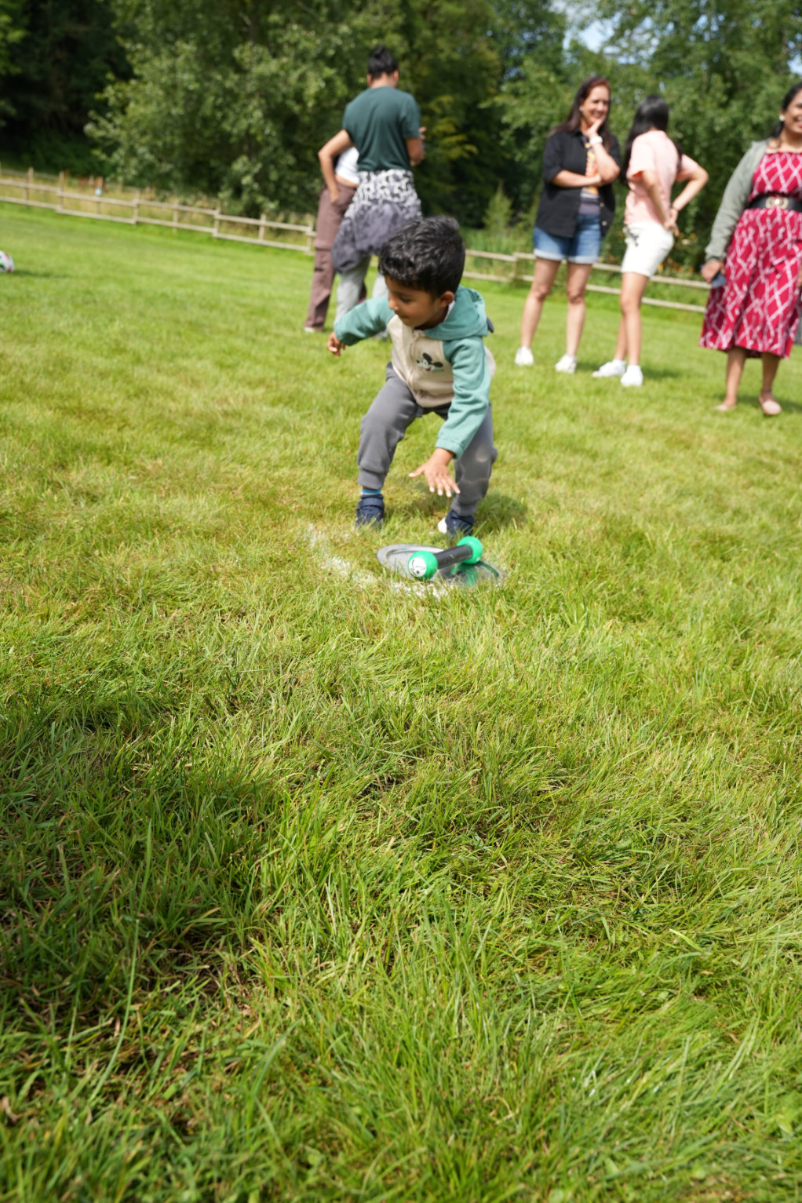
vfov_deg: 61.9
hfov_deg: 43.6
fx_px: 1002
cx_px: 401
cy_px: 602
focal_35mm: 30
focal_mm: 30
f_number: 5
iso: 250
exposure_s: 1/800
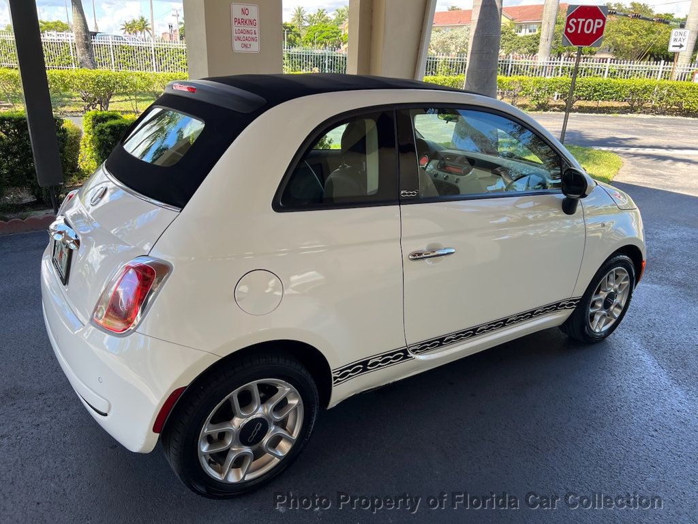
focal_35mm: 26
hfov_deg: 67.3
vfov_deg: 53.1
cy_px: 262
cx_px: 349
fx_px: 524
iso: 50
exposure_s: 1/458
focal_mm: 5.7
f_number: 1.5
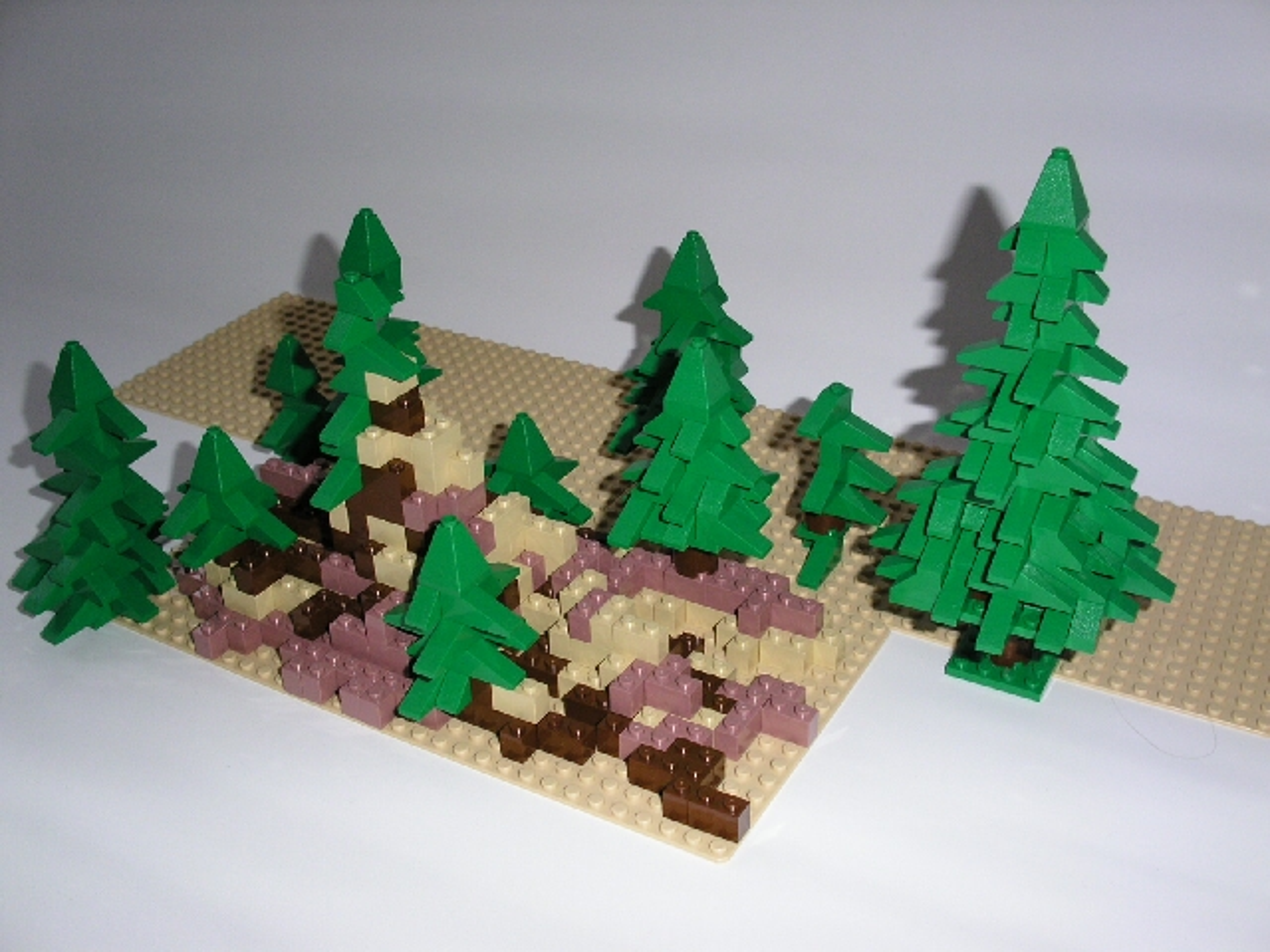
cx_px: 635
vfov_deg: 37.7
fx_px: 1394
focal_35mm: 38
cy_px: 476
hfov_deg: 49.0
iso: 200
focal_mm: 7.8
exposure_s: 1/45
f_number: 2.8
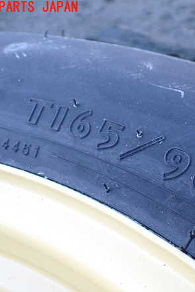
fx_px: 341
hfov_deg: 31.1
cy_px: 147
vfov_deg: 46.4
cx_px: 156
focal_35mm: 42
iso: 320
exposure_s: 1/125
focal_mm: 5.4
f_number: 2.3
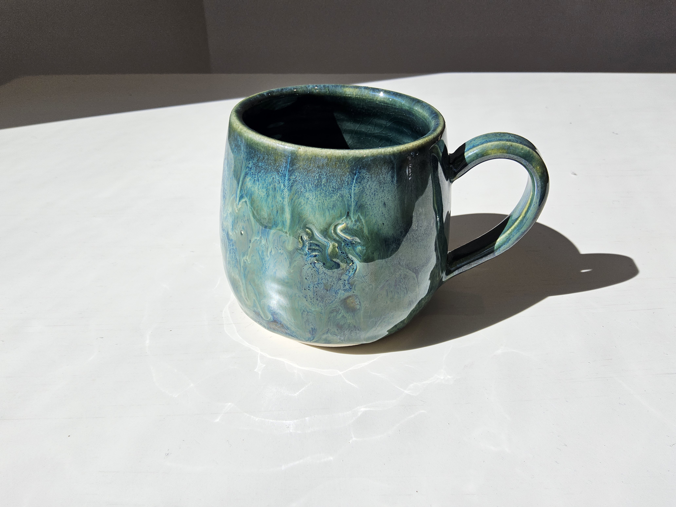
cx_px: 338
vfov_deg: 58.9
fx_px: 449
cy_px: 254
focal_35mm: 23
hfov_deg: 73.9
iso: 32
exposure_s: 1/156
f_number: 2
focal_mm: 3.08
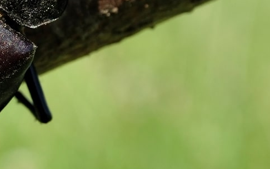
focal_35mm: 314
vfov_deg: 4.2
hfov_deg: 6.7
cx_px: 28
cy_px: -51
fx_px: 2311
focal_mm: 50
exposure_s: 1/320
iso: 200
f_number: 9
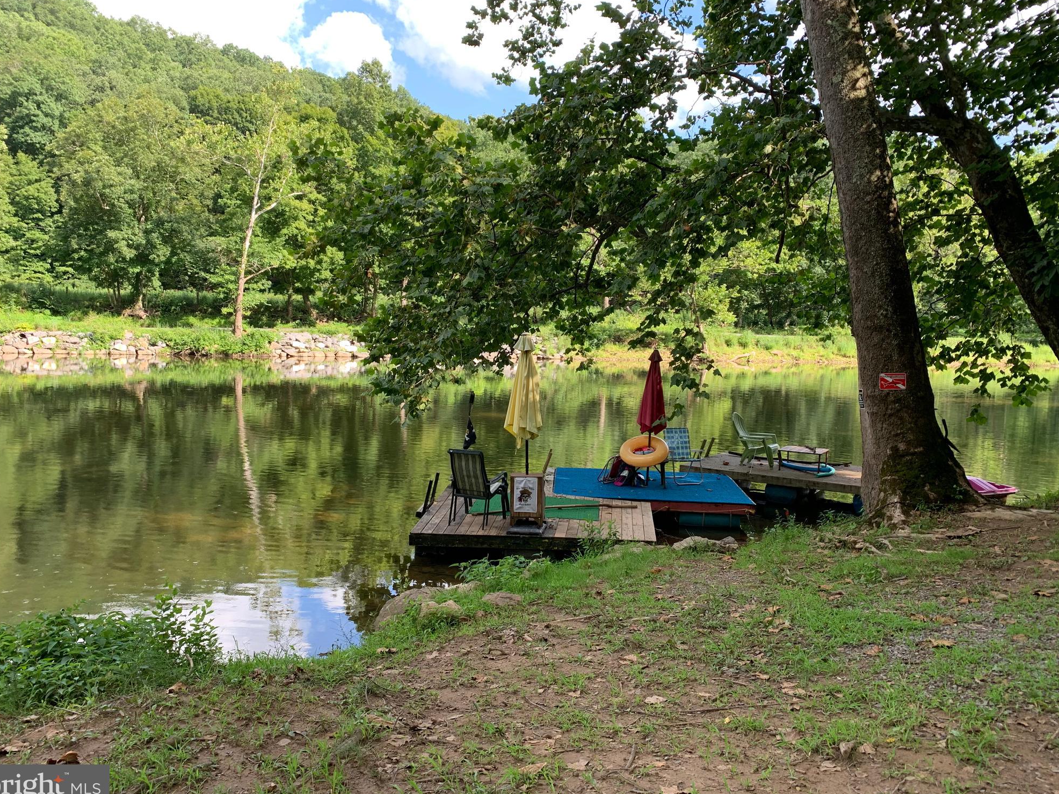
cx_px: 525
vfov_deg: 51.4
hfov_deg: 65.3
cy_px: 396
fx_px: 826
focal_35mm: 27
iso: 25
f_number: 1.8
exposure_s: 1/204
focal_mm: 4.25
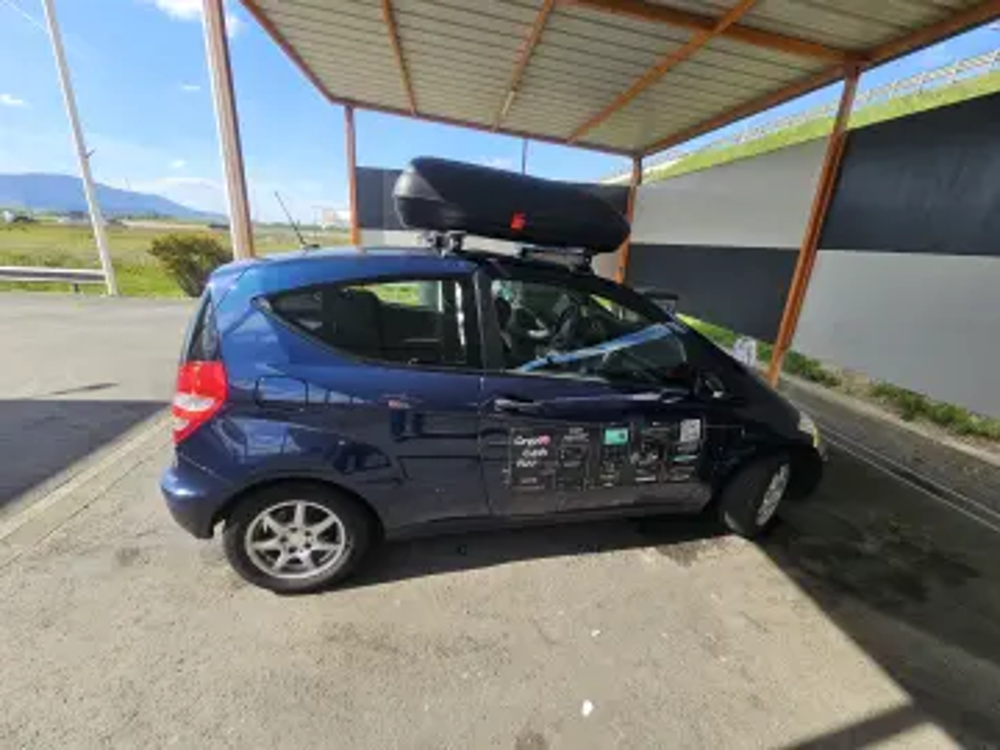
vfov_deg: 89.9
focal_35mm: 13
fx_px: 376
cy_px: 375
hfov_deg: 106.2
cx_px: 500
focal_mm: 2.2
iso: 50
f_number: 2.2
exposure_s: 1/912
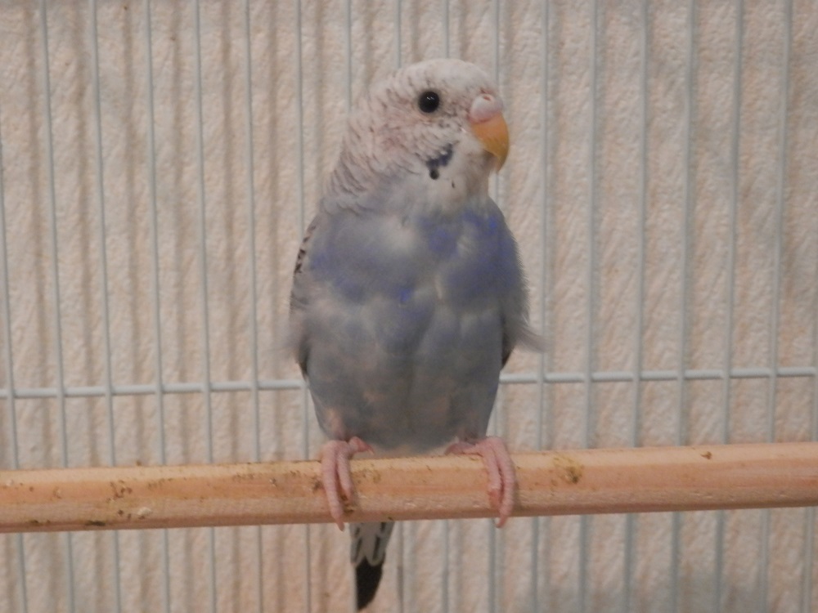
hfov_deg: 26.7
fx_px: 1725
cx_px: 409
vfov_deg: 20.2
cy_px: 306
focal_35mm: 73
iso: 400
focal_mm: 13.1
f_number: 4.5
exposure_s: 1/8
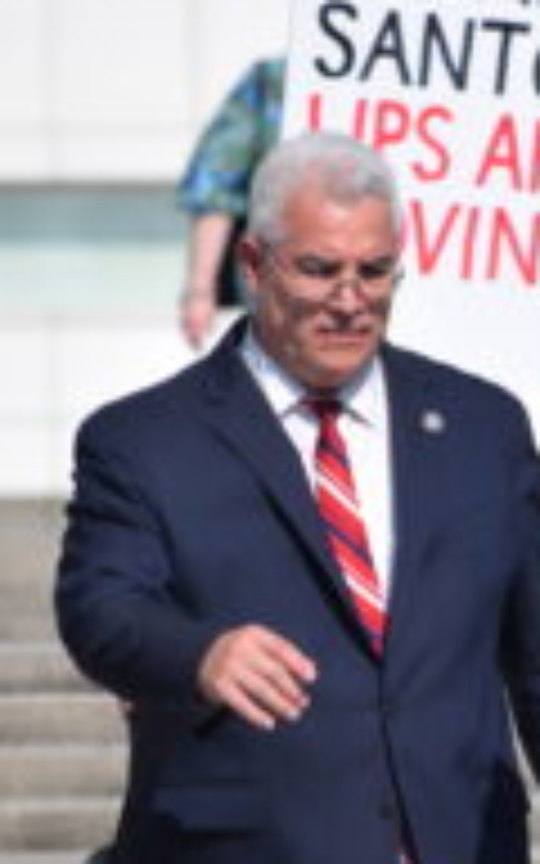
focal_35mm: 797
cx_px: 652
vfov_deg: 2.6
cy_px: 526
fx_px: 18767
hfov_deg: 1.6
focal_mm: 200
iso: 200
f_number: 5.6
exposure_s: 1/2000
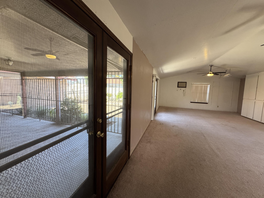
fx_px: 107
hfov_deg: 102.1
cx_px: 132
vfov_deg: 85.7
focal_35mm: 14
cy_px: 99
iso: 320
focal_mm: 2.22
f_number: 2.2
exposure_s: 1/120
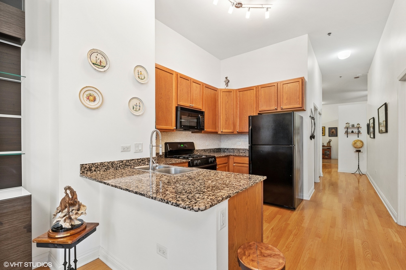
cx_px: 203
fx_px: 180
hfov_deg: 96.8
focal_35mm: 16
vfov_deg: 73.7
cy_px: 135
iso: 400
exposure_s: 1/6
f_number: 9.5
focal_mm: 16
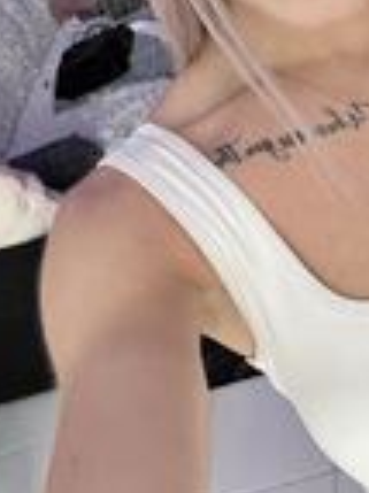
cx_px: 355
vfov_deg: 32.2
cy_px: 83
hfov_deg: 24.2
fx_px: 826
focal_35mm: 58
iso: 400
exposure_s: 1/25
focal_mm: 2.71
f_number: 2.2
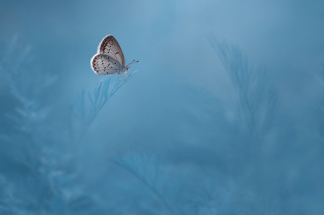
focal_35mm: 158
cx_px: 162
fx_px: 1416
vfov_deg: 8.7
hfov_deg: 13.1
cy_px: 108
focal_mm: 105
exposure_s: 1/160
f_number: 3.2
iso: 200
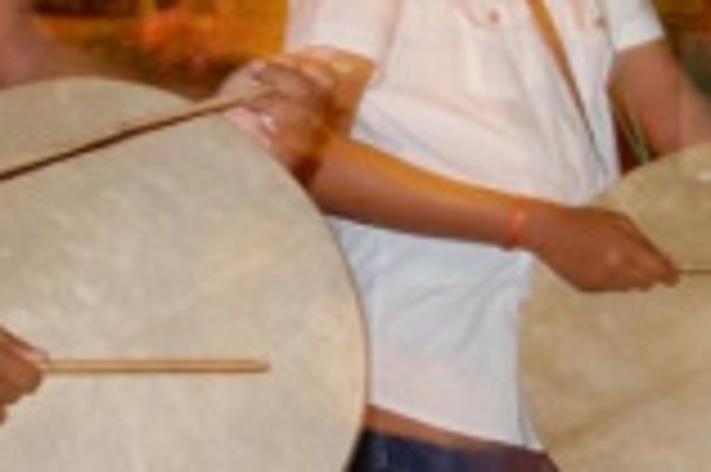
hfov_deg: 10.6
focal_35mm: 182
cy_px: 243
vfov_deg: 7.5
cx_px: -598
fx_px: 3591
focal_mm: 24
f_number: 4
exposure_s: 1/4
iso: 400
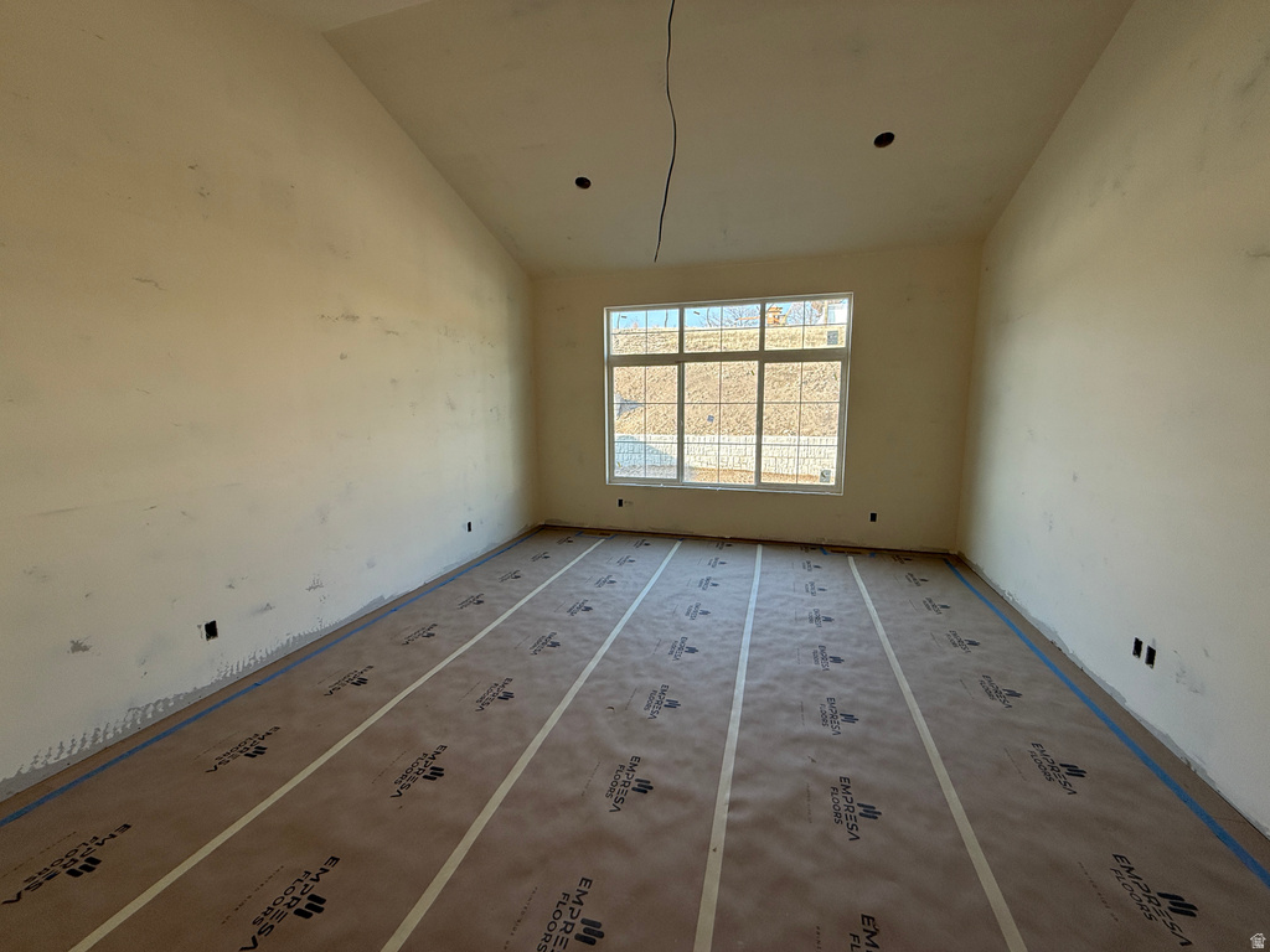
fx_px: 514
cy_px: 476
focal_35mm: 14
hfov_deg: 102.1
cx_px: 635
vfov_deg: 85.7
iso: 64
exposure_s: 1/173
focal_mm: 2.22
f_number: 2.2
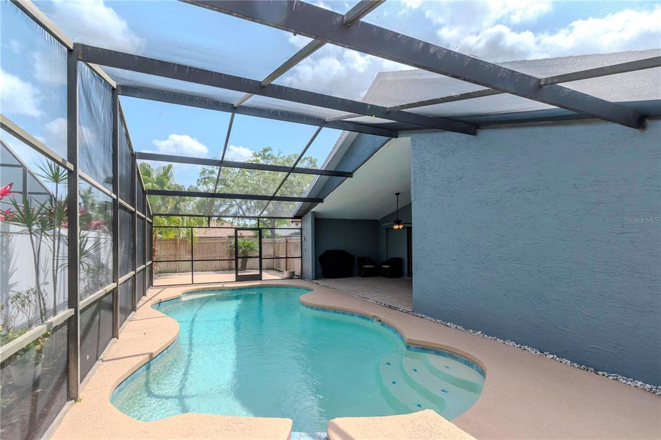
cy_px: 220
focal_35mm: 15
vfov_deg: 77.3
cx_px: 330
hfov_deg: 100.4
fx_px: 275
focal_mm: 10
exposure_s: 1/1000
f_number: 7.1
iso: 500
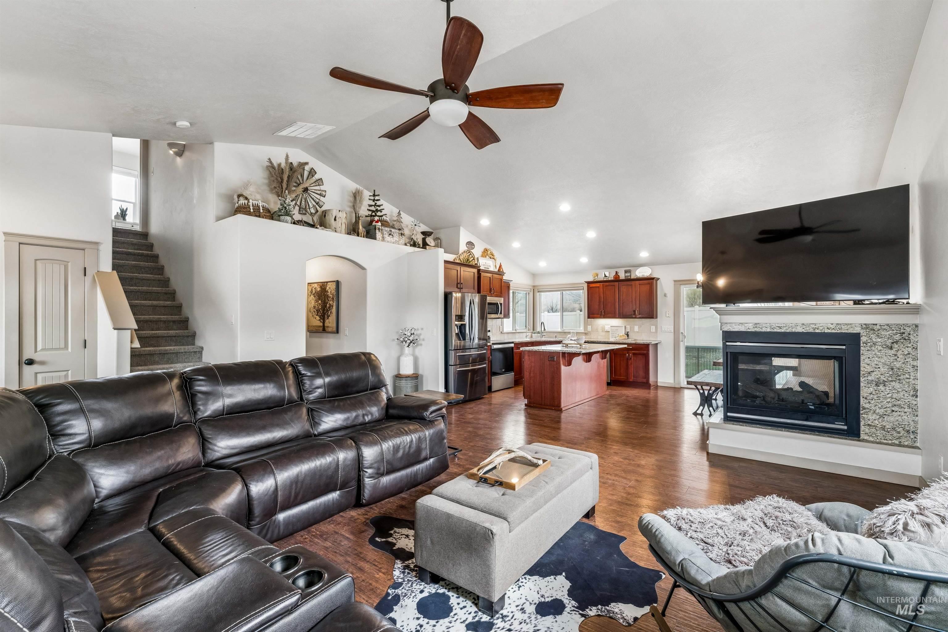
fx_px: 421
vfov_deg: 73.7
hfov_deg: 96.7
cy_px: 316
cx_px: 474
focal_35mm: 16
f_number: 13
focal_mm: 16
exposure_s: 1/3.33
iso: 400
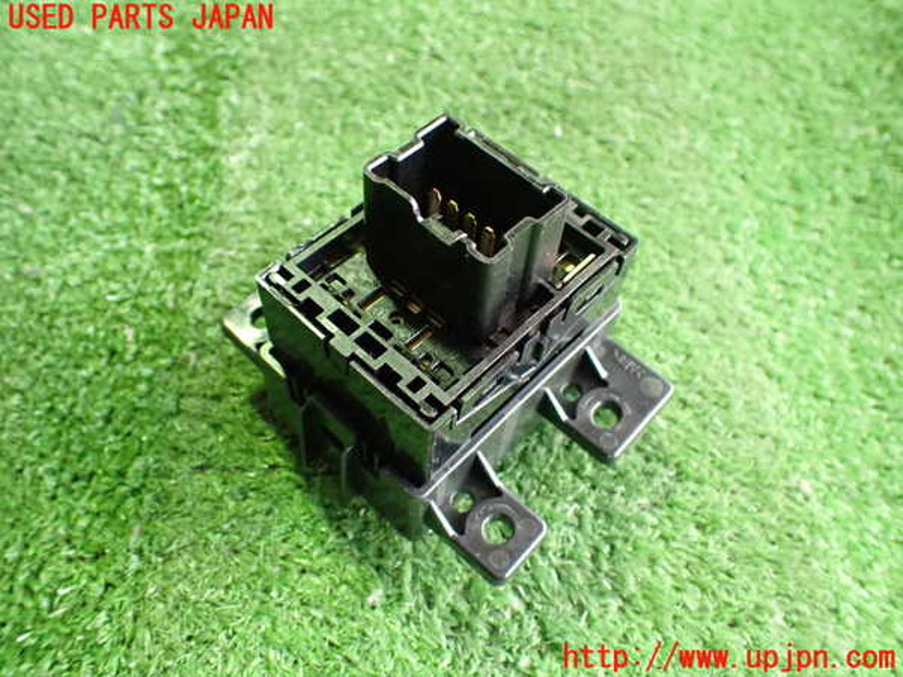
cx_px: 452
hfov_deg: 60.0
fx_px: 783
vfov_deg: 46.8
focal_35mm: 30
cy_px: 338
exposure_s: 1/30
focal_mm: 5.4
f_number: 2.3
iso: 1000
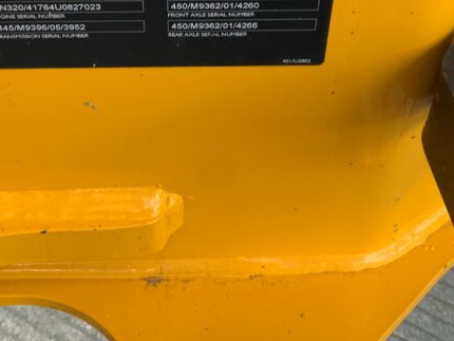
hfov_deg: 28.1
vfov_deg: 20.7
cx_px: 208
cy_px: 10
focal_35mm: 69
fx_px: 905
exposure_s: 1/122
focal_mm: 3
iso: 20
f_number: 1.8
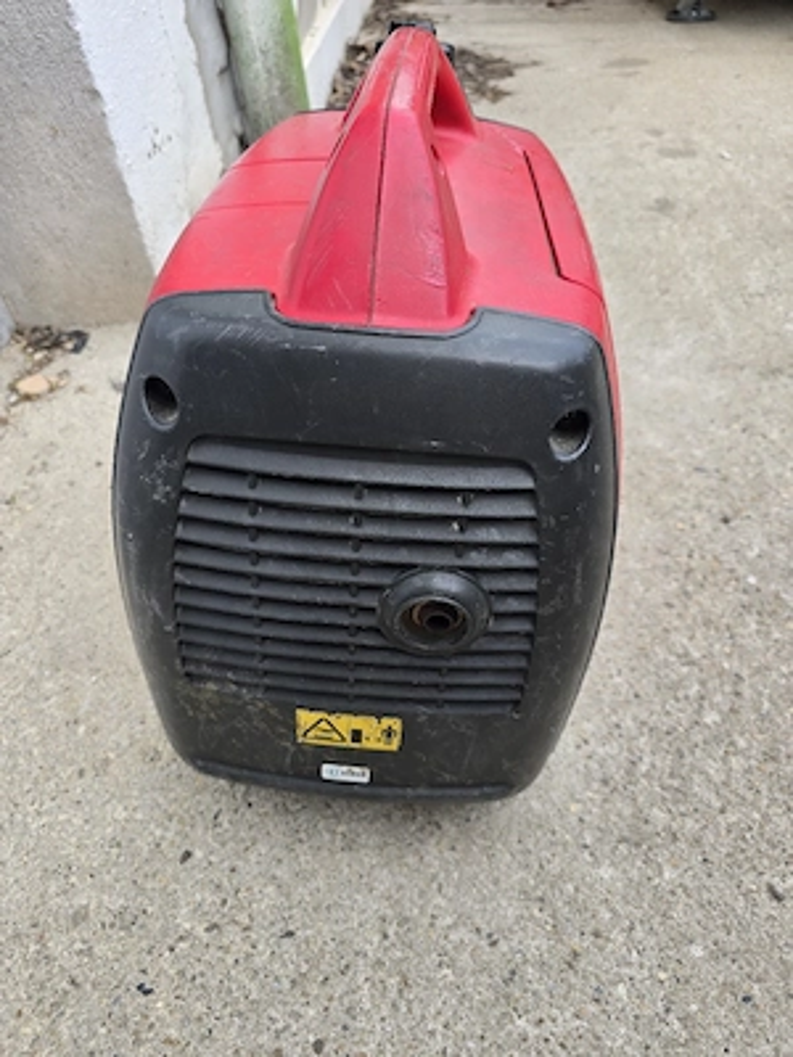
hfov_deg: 58.9
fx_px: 703
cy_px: 528
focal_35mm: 23
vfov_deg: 73.9
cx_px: 396
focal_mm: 6.3
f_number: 1.7
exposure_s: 1/182
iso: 25
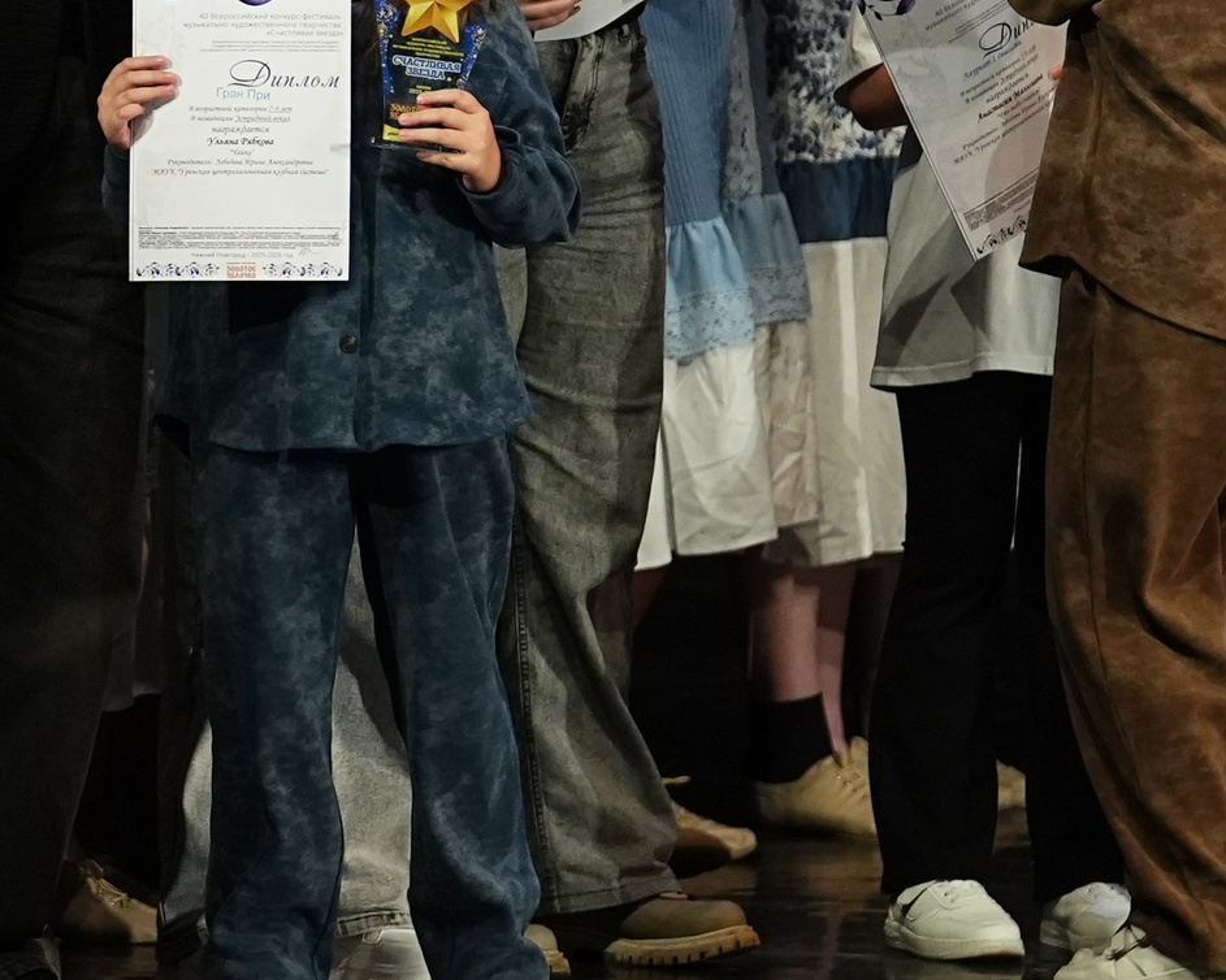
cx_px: 177
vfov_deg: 2.7
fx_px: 21077
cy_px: 49
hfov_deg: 3.3
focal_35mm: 581
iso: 2000
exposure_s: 1/400
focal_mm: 152
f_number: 2.8
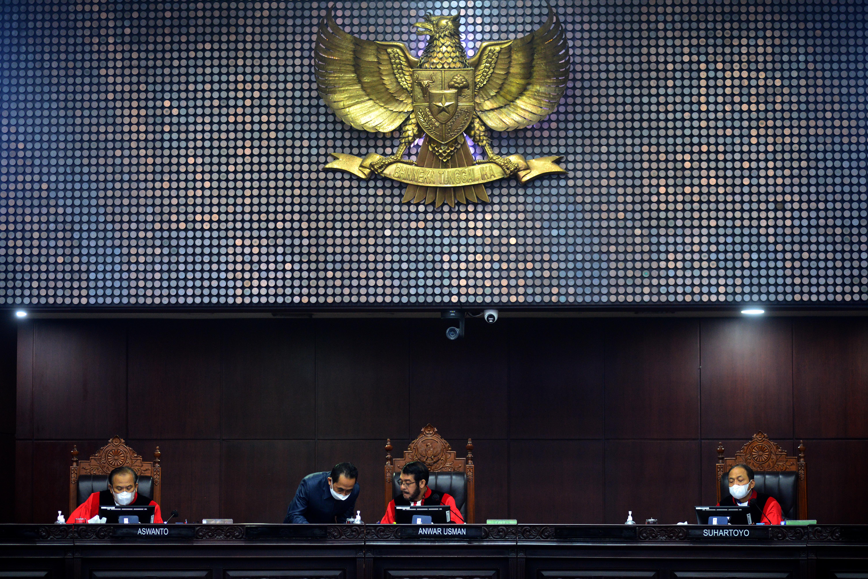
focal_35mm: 100
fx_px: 2412
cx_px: 434
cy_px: 290
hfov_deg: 20.4
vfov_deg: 13.7
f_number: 2.8
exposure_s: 1/100
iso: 2500
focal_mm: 100
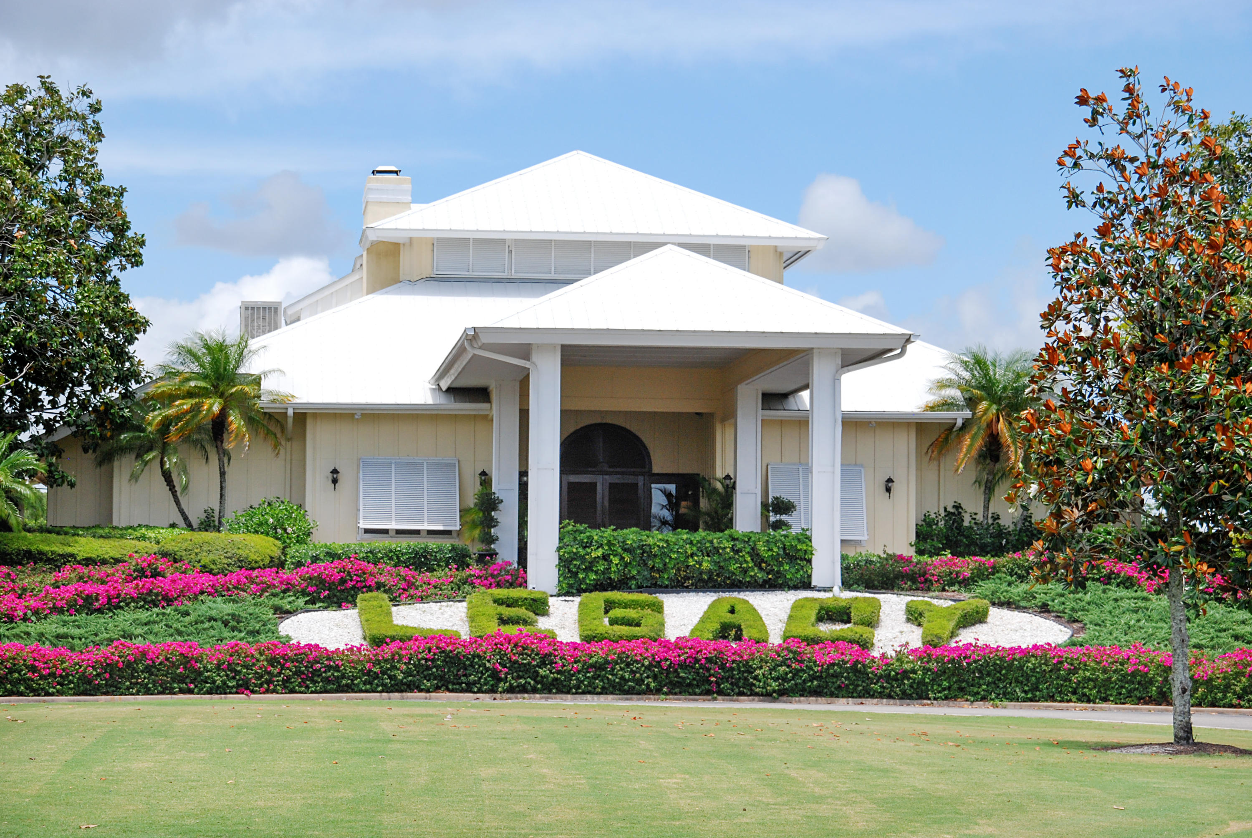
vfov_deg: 14.1
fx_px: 3395
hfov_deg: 20.9
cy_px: 419
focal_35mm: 98
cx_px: 626
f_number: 9
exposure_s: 1/500
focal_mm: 65
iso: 200
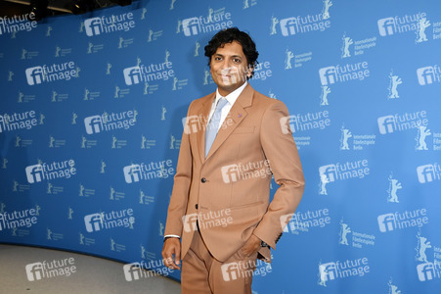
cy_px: 147
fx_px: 416
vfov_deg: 38.8
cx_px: 220
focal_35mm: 34
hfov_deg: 55.8
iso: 1250
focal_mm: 34
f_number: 5.6
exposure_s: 1/250
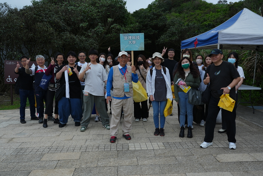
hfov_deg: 57.2
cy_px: 88
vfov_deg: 40.0
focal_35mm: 33
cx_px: 132
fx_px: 241
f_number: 6.3
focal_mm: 33
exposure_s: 1/40
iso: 50
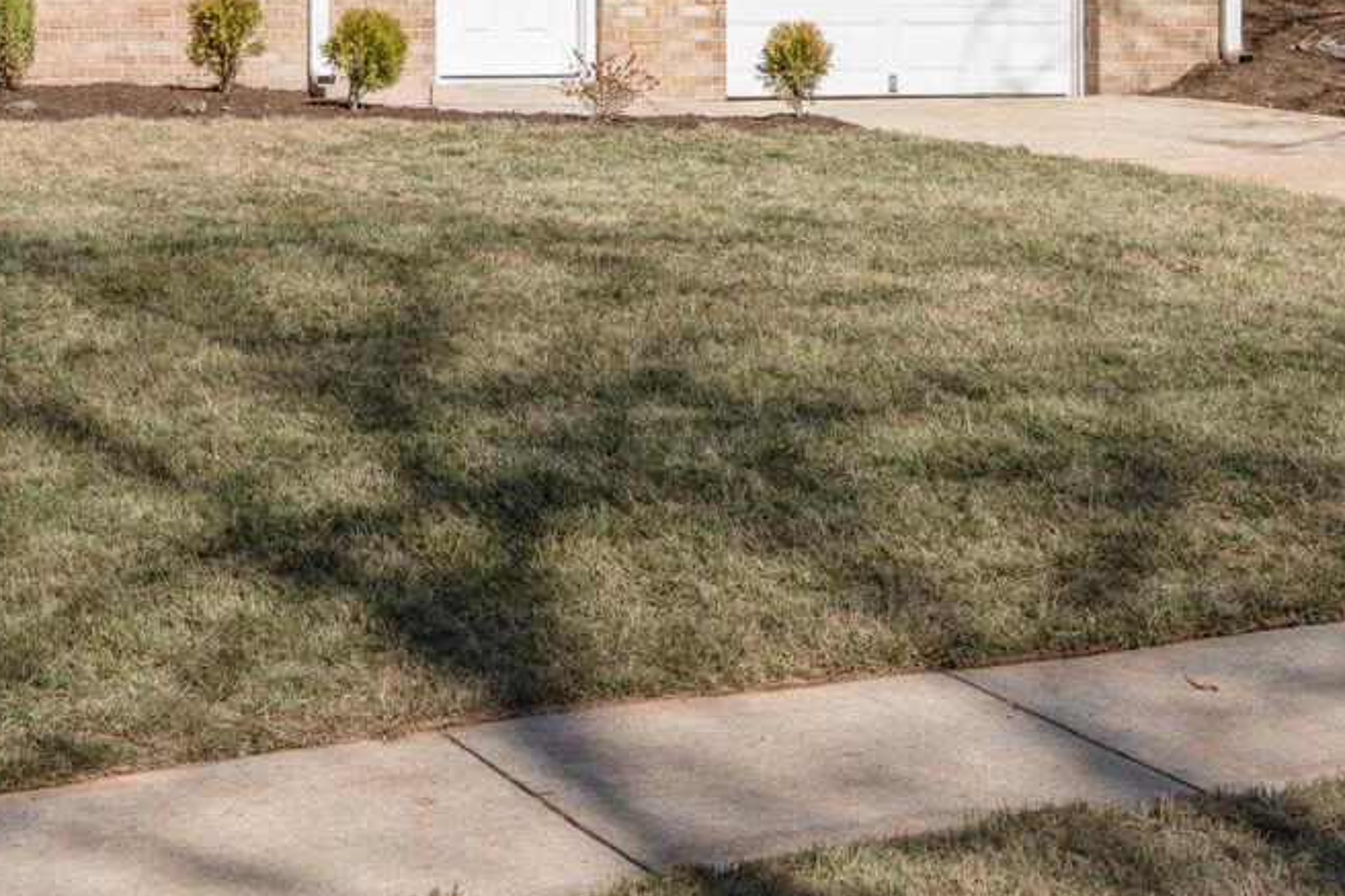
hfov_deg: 24.1
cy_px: -187
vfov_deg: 16.3
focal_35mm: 80
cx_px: -27
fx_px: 3000
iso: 200
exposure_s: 1/800
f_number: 8
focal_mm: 30.5
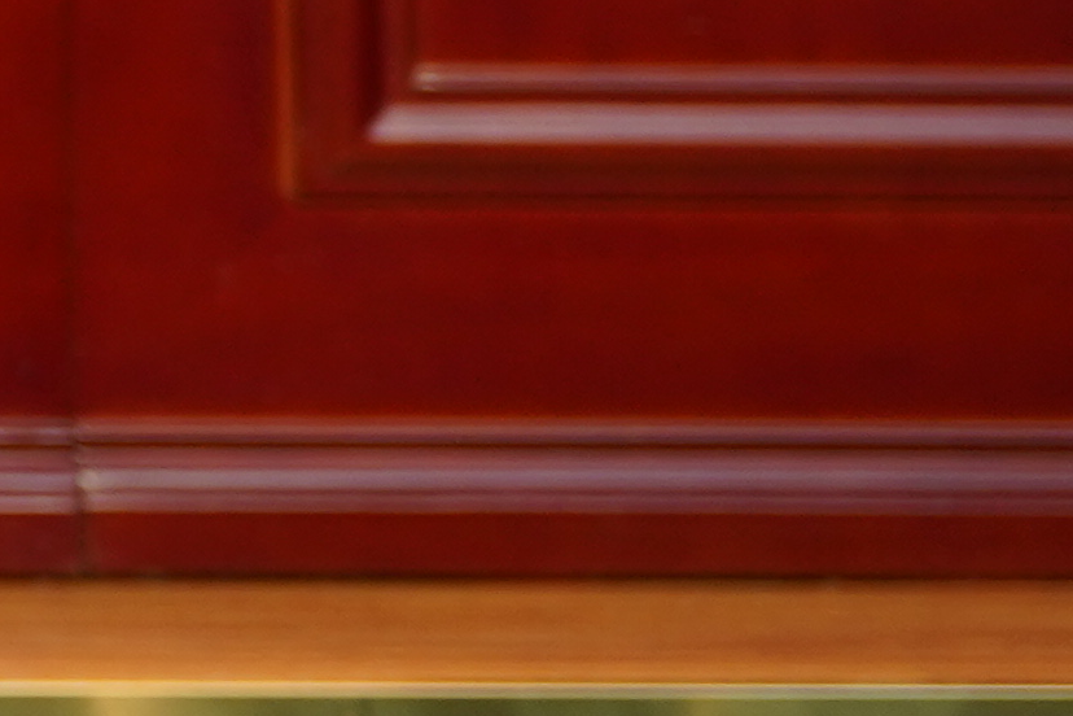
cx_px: -2294
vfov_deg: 5.1
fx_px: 7822
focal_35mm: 262
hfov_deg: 6.9
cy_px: -844
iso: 640
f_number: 2.8
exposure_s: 1/160
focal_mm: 36.2
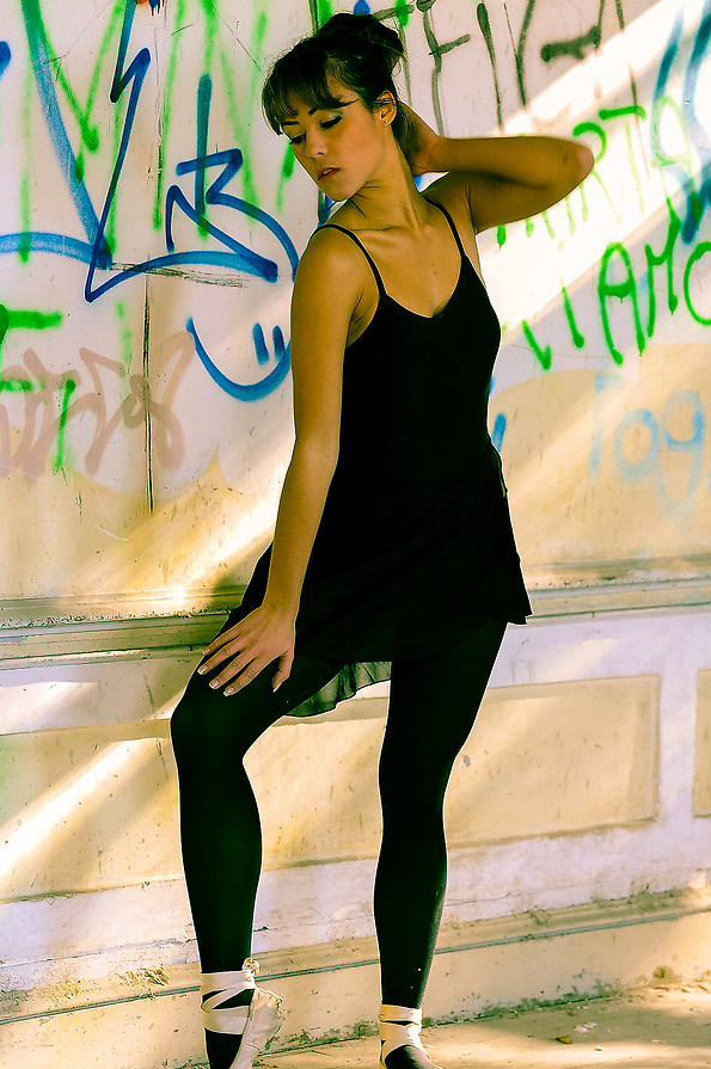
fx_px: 5372
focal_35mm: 181
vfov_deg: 11.4
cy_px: 564
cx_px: 315
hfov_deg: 7.6
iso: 800
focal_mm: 135
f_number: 5.6
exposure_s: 1/60
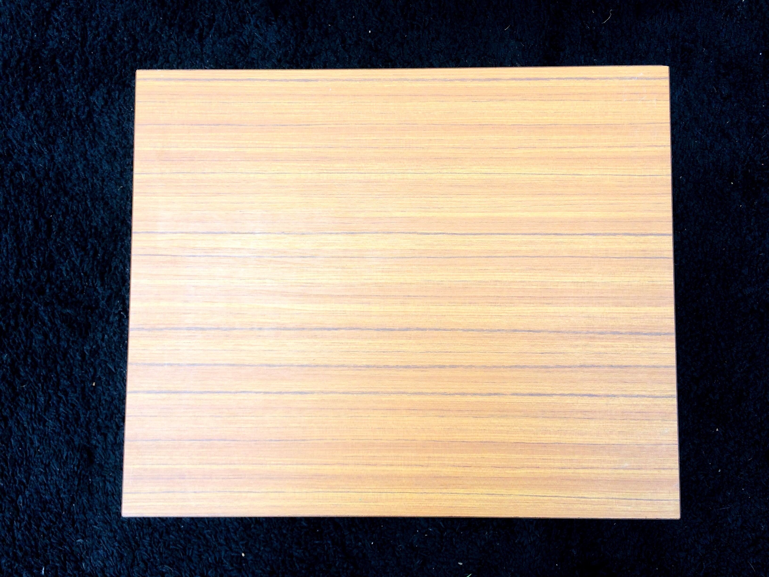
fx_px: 644
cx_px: 384
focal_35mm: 29
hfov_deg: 61.7
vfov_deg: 48.2
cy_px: 288
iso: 32
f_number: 2.2
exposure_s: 1/238
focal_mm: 4.15
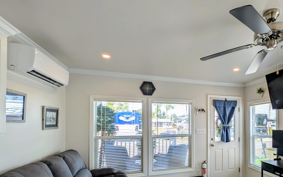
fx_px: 139
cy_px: 120
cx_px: 189
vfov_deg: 63.1
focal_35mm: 18
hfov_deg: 87.9
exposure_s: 1/412
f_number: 1.95
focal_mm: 2.23
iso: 46
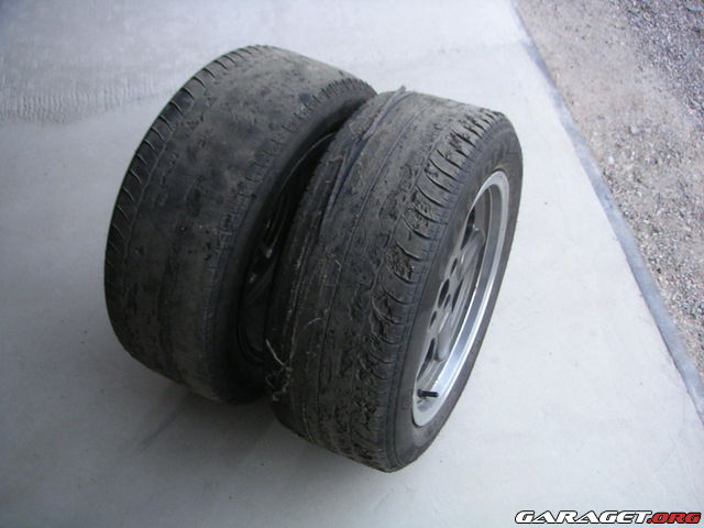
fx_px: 773
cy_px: 264
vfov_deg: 37.7
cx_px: 352
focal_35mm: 38
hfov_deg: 49.0
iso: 100
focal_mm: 6
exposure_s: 1/10
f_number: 2.8
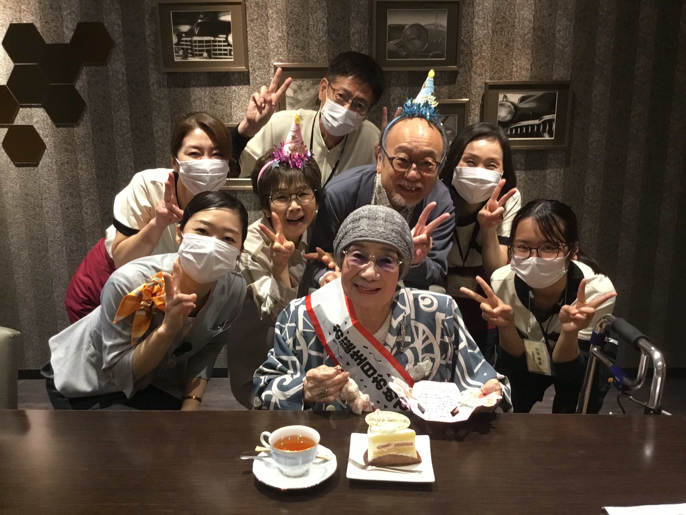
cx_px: 343
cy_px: 258
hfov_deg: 58.4
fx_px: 614
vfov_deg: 45.4
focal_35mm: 31
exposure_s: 1/30
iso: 125
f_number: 2.4
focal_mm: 3.3
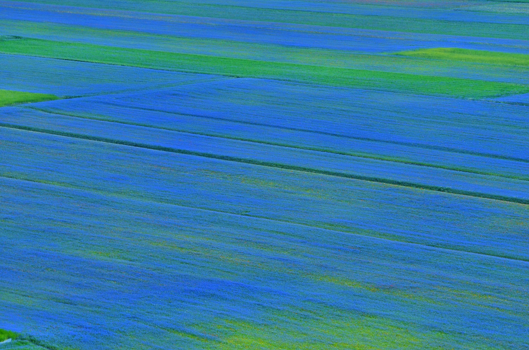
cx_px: 264
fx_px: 3519
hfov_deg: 8.6
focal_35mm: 240
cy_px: 175
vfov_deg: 5.7
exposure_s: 1/60
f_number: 8
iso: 200
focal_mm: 160
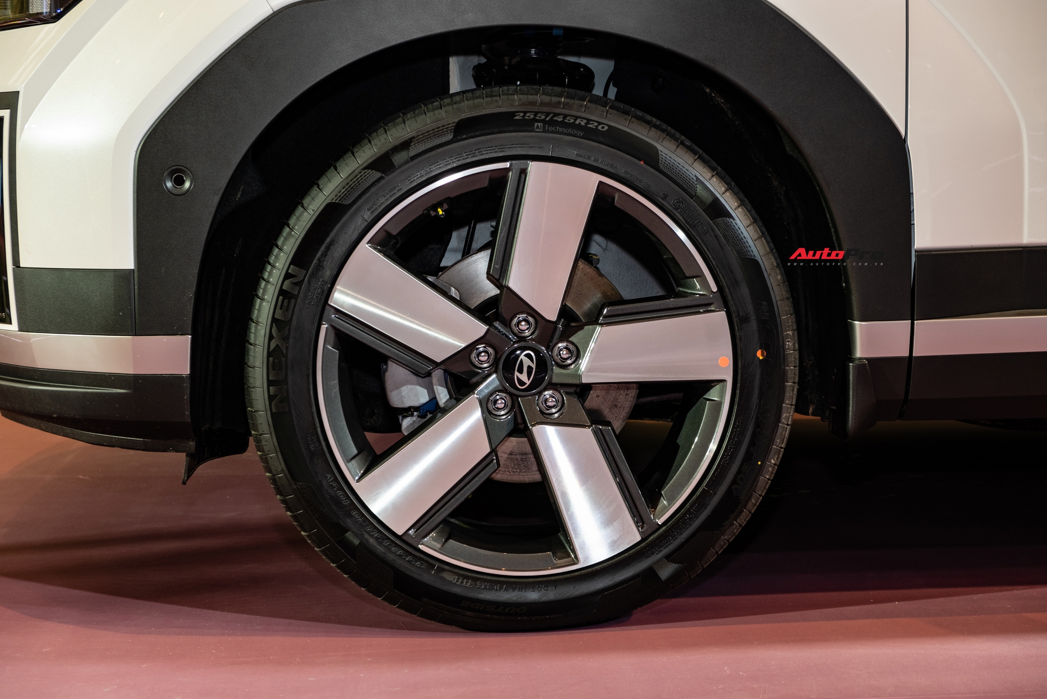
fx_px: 1716
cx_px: 524
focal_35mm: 59
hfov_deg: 33.9
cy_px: 350
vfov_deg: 23.0
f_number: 4
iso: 100
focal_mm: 39
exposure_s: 1/30
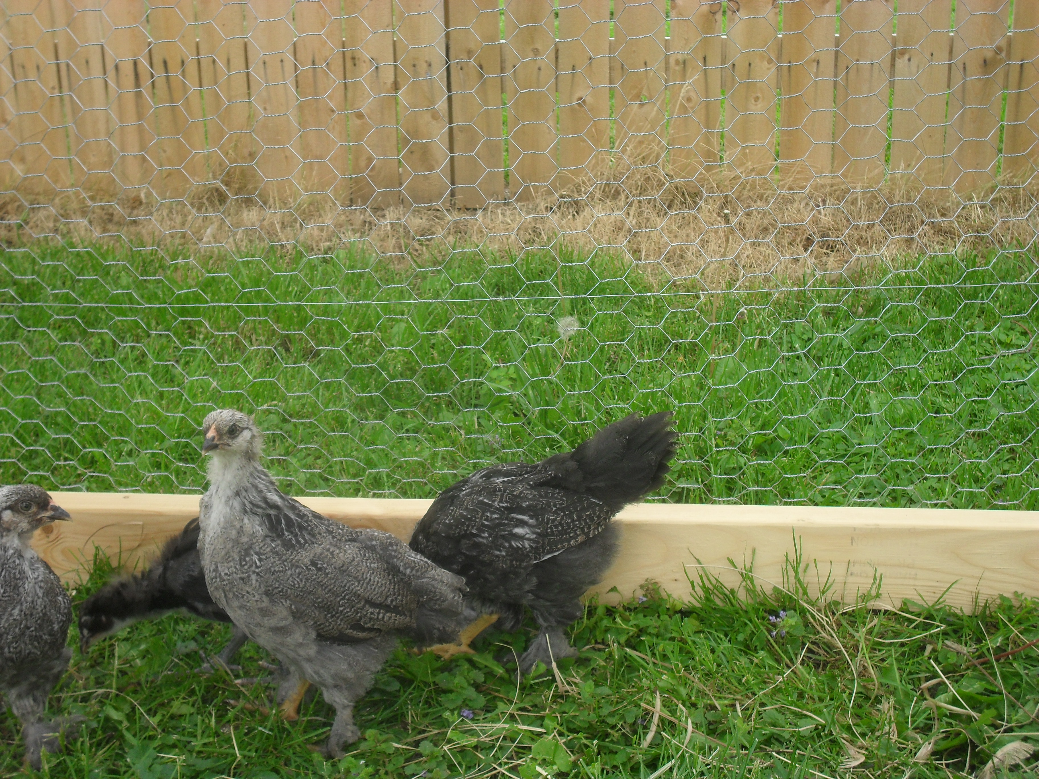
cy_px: 390
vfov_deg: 29.7
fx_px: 1471
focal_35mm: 49
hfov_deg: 38.9
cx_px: 520
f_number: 3.9
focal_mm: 8.7
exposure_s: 1/180
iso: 100
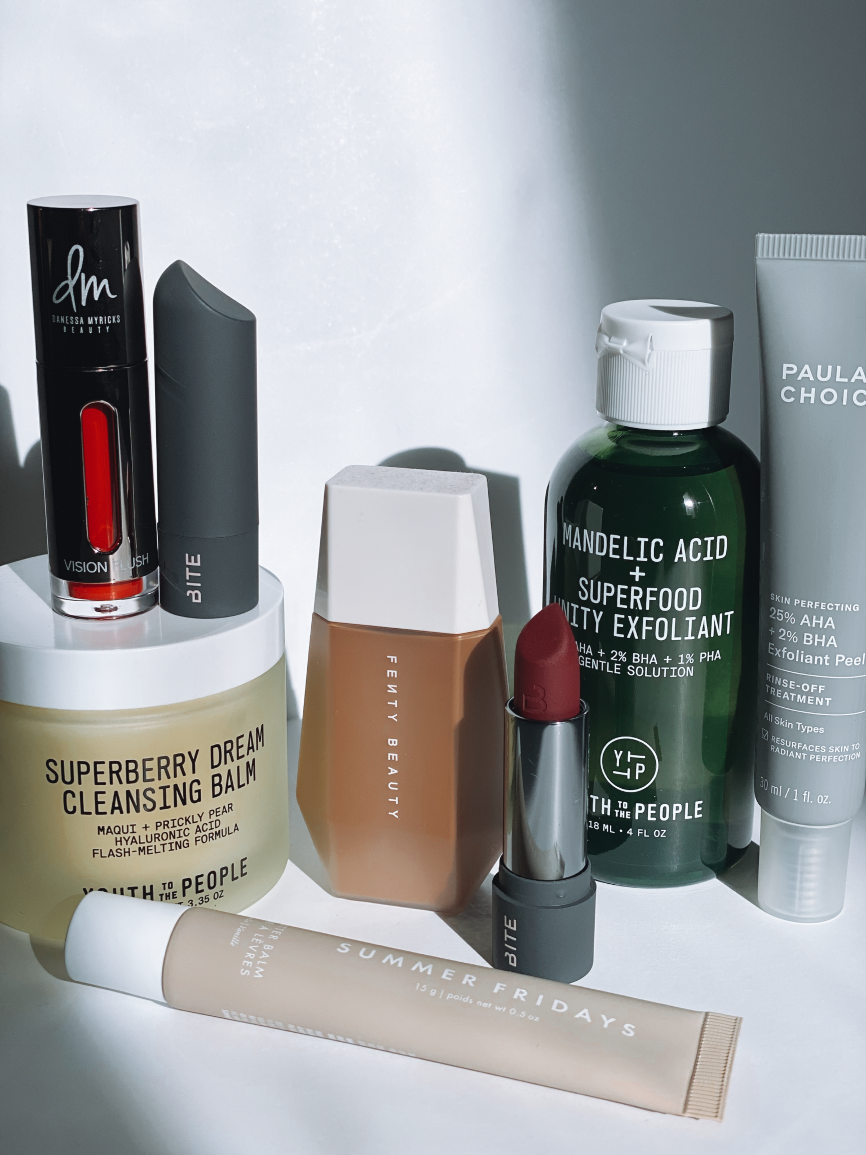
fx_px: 1734
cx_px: 433
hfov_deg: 28.0
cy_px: 578
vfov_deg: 36.8
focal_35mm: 52
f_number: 2
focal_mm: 6
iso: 20
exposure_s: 1/1776
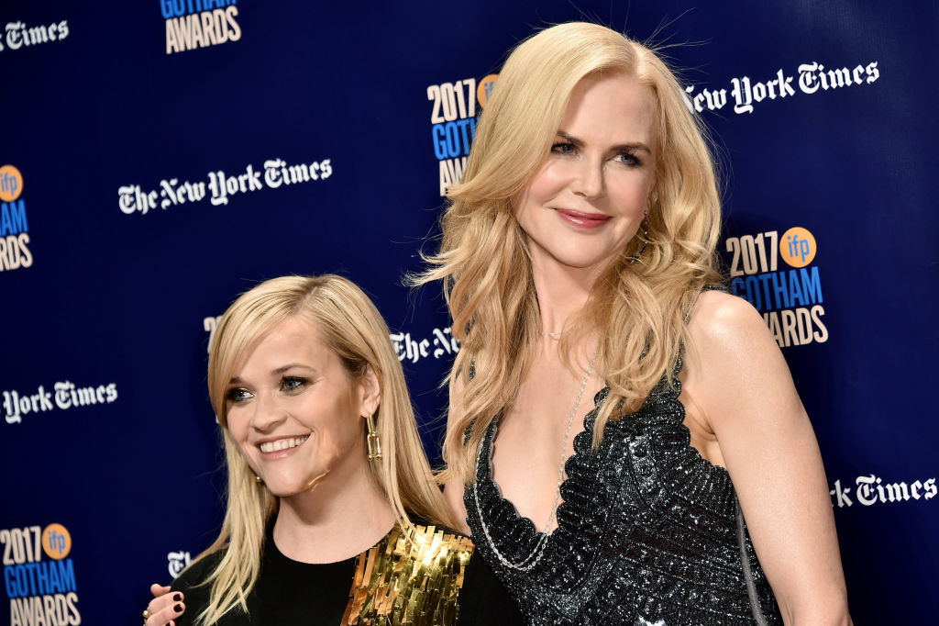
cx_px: 470
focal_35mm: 116
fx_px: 3025
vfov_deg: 11.8
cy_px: 313
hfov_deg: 17.6
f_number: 6.3
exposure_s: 1/250
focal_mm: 116
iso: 1250
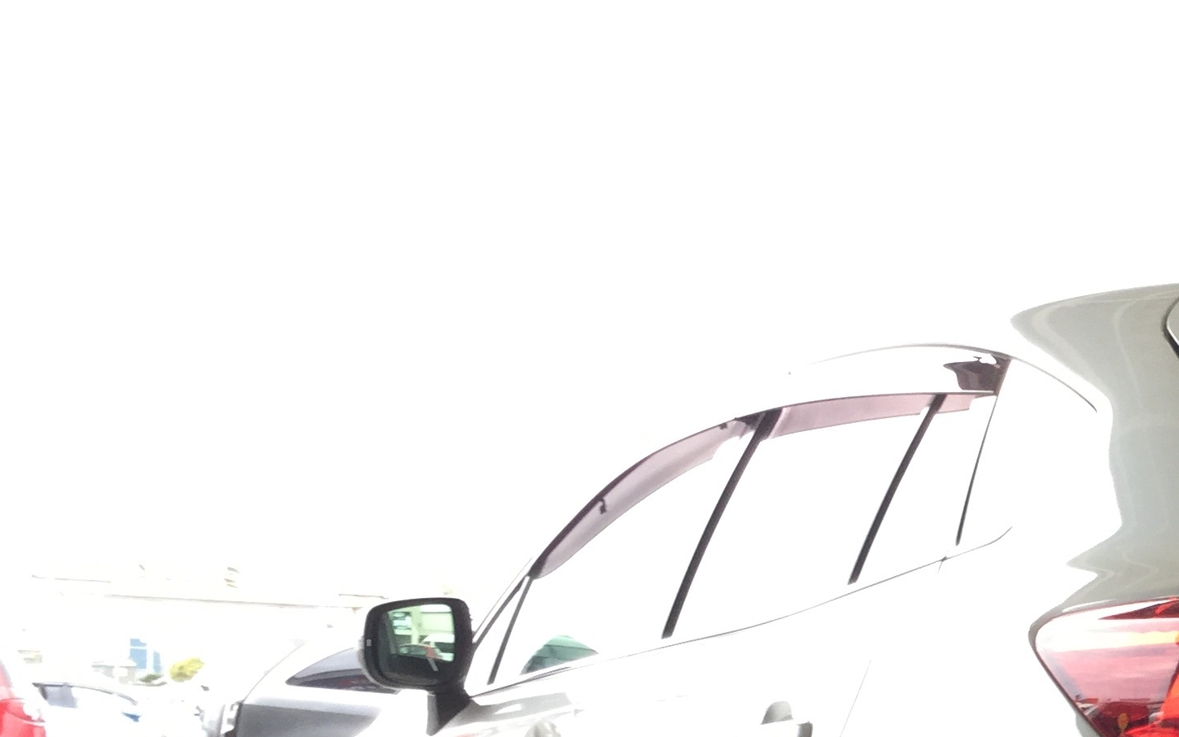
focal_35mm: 74
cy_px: 848
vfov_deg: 17.0
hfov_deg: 25.8
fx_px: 2378
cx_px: 1298
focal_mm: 3.3
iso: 40
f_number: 2.4
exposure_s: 1/120
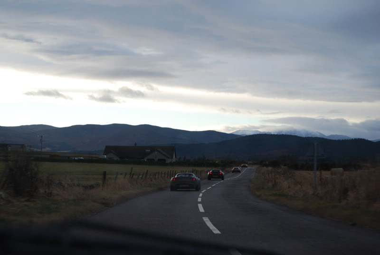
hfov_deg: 24.6
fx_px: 872
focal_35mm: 82
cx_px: 190
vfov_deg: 16.6
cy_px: 128
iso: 125
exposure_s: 1/125
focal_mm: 55
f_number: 5.6
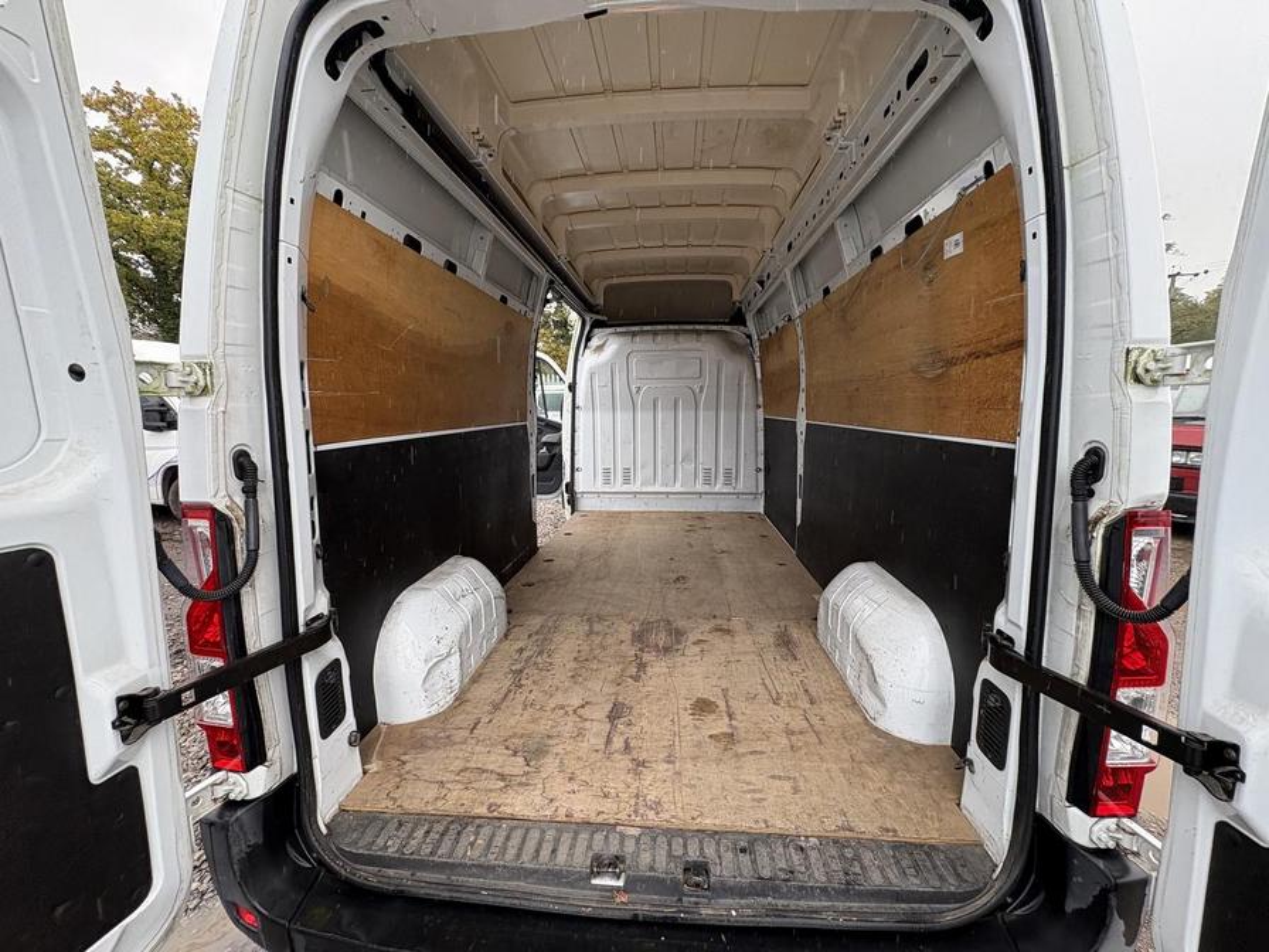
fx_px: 513
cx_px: 634
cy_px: 476
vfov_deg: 85.7
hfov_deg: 102.1
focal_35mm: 14
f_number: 2.2
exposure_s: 1/99
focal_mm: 2.22
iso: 40
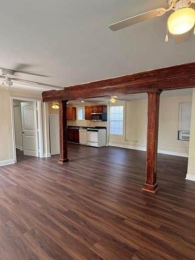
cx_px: 112
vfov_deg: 78.9
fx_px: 158
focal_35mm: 21
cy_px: 136
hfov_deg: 63.1
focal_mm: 2.22
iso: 200
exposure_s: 1/120
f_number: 2.2
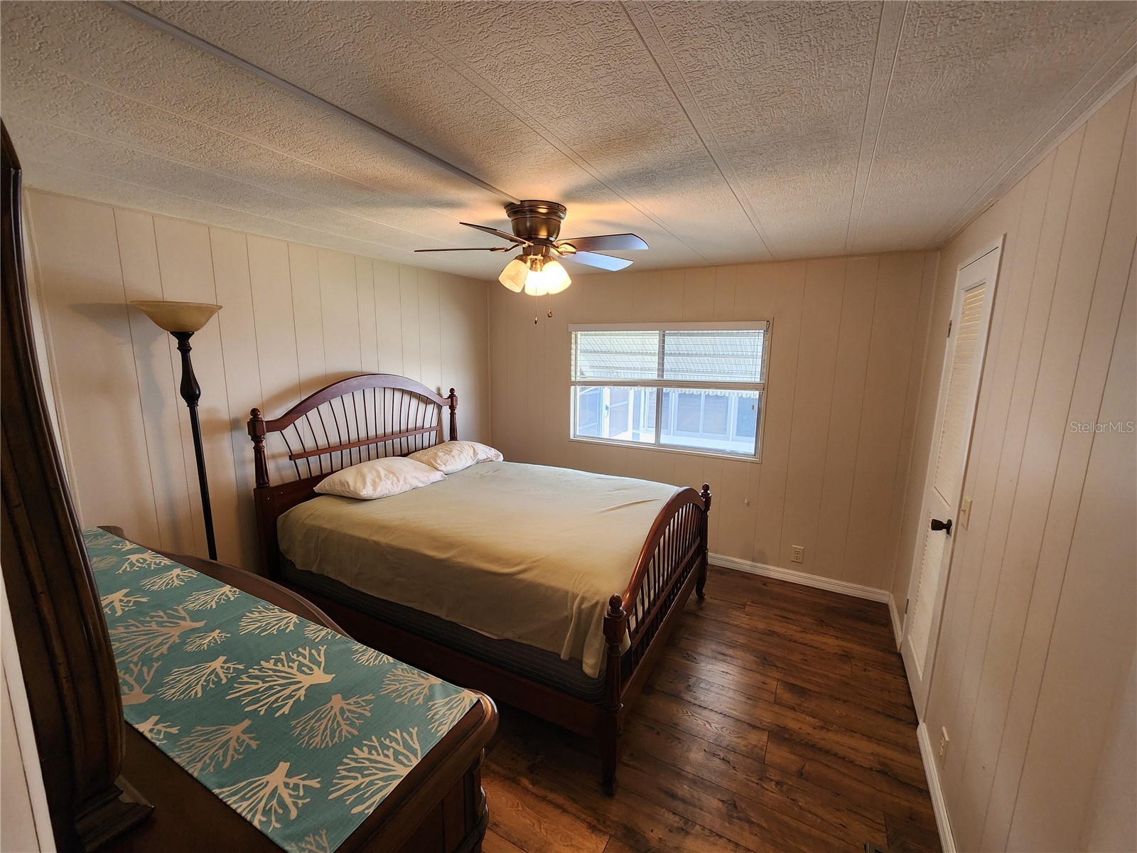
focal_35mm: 13
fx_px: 427
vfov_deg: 89.9
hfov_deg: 106.2
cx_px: 568
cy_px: 426
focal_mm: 2.2
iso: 200
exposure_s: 1/60
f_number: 2.2
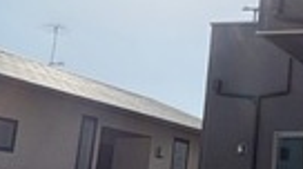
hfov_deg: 22.4
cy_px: 116
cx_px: 488
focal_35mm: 72
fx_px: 578
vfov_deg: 16.6
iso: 25
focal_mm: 2.22
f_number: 2.2
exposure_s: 1/985
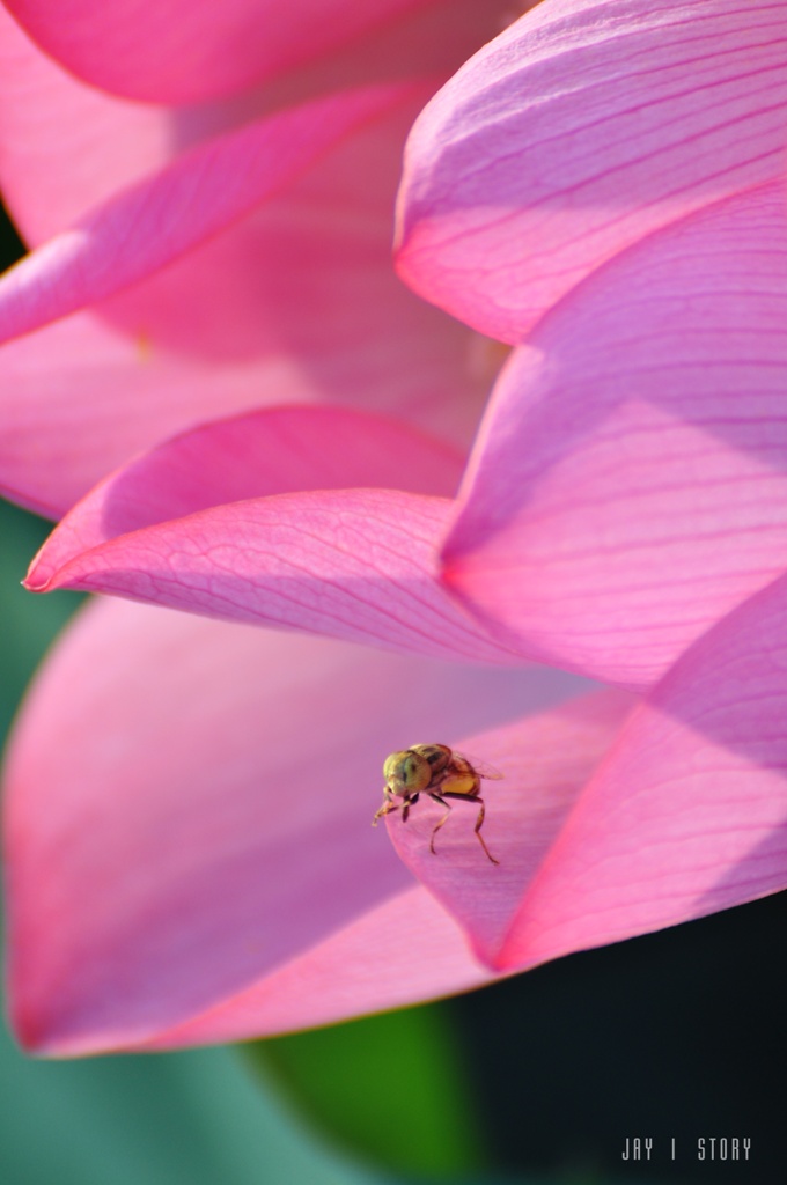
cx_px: 394
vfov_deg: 4.6
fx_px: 14795
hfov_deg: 3.0
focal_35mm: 450
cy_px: 592
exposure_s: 1/125
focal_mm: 300
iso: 200
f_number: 5.6
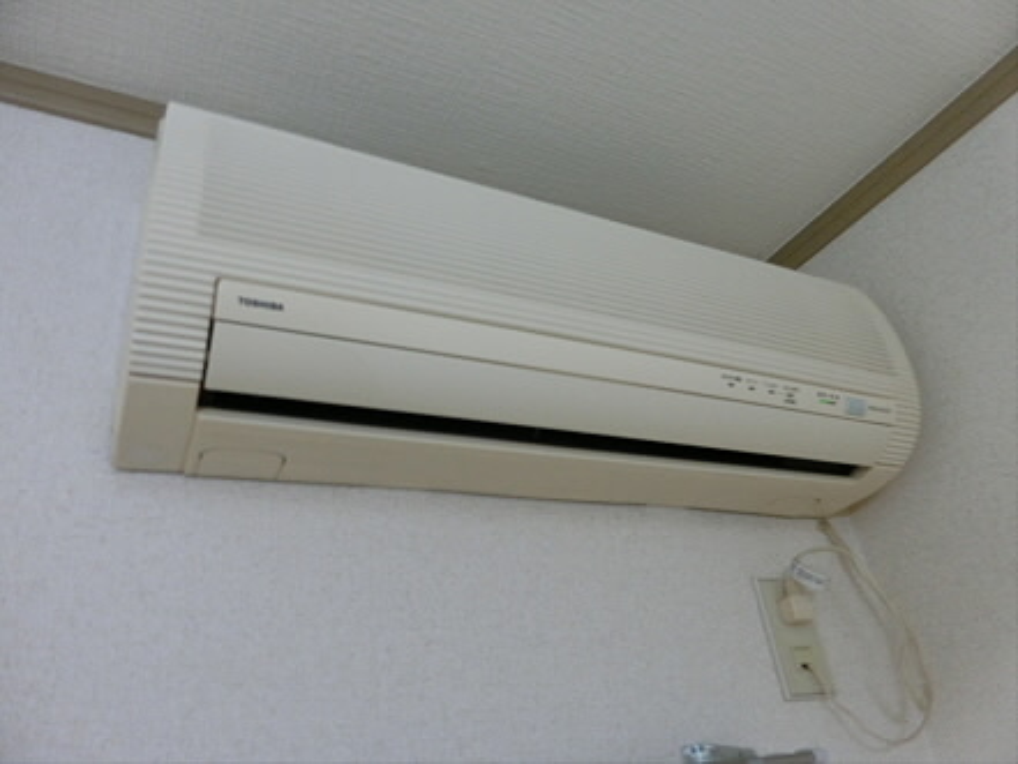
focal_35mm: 25
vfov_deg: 54.9
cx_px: 509
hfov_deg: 69.4
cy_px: 382
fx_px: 735
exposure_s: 1/30
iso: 400
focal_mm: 5.4
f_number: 2.8
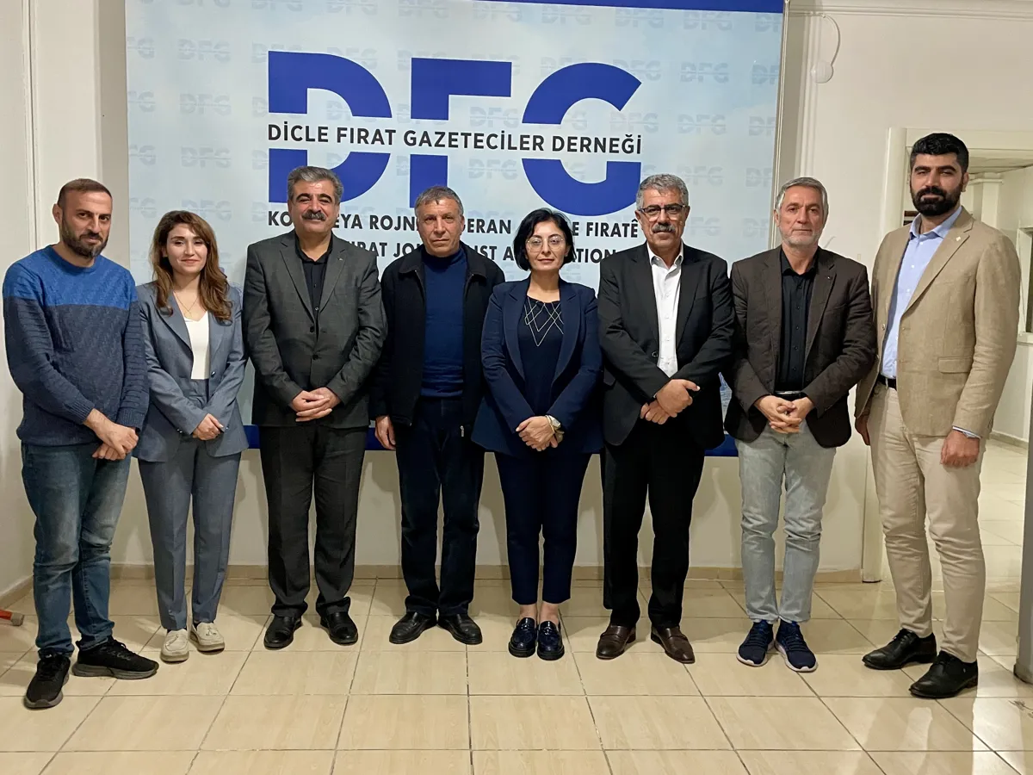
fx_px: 776
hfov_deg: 67.3
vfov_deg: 53.1
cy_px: 388
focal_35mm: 26
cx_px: 516
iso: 250
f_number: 1.6
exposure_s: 1/50
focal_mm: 4.2
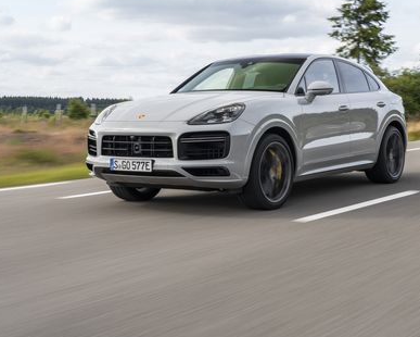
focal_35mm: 59
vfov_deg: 25.7
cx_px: 271
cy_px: 116
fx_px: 734
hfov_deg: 31.7
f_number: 11
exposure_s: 1/25
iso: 80
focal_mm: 38
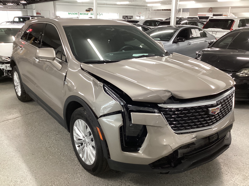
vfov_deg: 45.4
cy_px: 93
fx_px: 223
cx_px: 124
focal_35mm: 31
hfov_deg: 58.4
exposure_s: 1/50
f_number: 2.4
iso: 250
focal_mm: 3.3
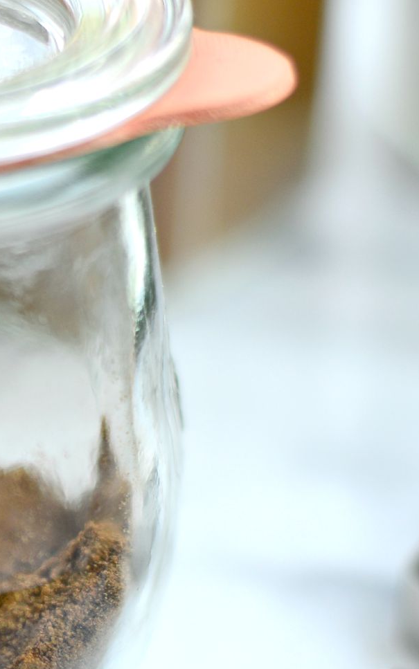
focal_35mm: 172
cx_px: -125
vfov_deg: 12.1
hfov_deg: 7.5
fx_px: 3140
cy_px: 487
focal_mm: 50
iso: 160
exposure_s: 1/125
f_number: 2.2
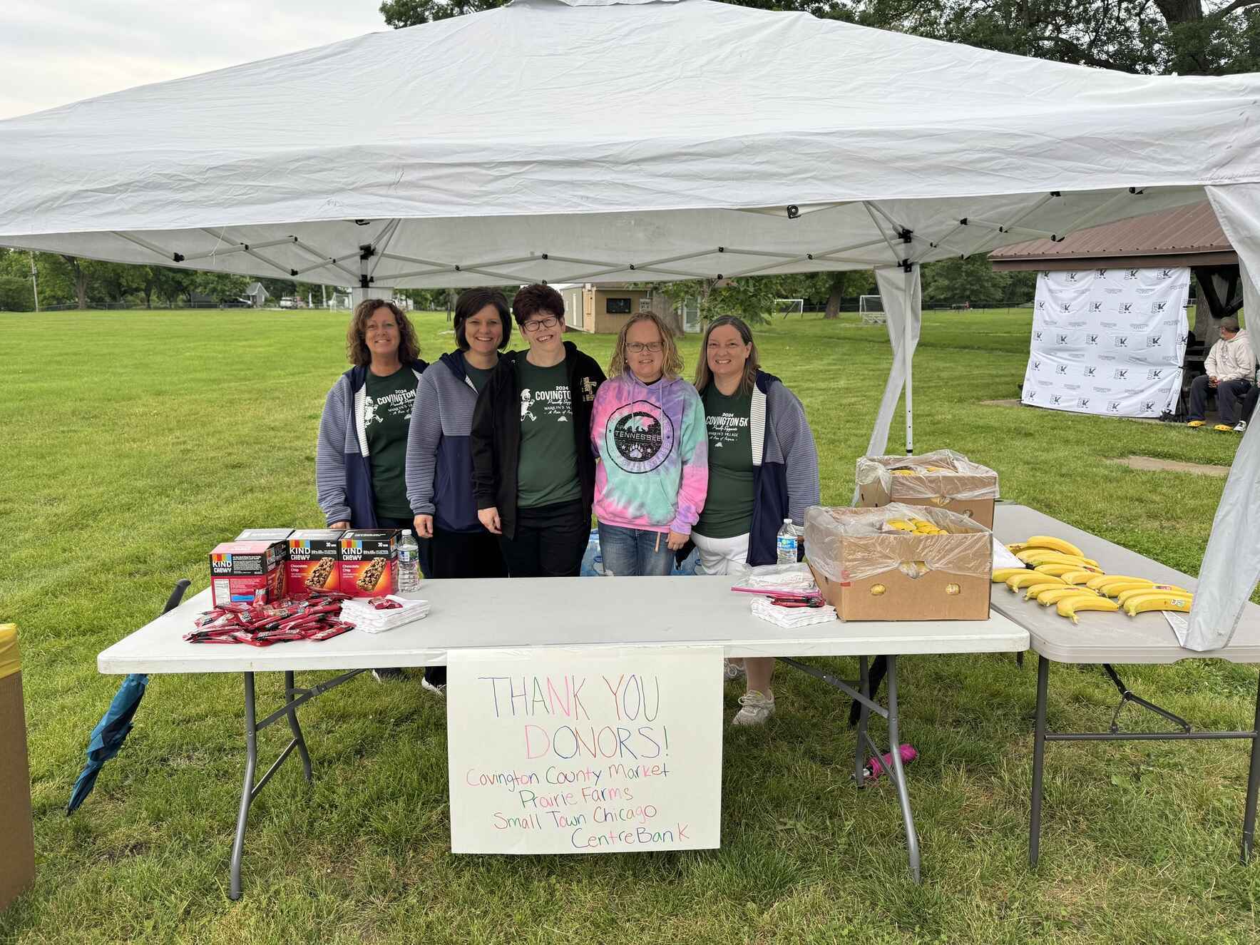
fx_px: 874
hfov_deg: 71.6
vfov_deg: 56.8
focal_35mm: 24
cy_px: 472
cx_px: 630
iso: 80
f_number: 1.78
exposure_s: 1/298
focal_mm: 6.76
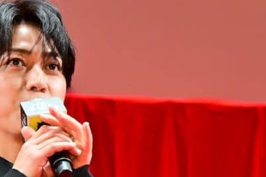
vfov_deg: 4.3
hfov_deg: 6.4
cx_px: 36
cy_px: 198
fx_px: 2378
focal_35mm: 322
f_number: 6.3
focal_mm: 125
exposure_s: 1/200
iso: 1600
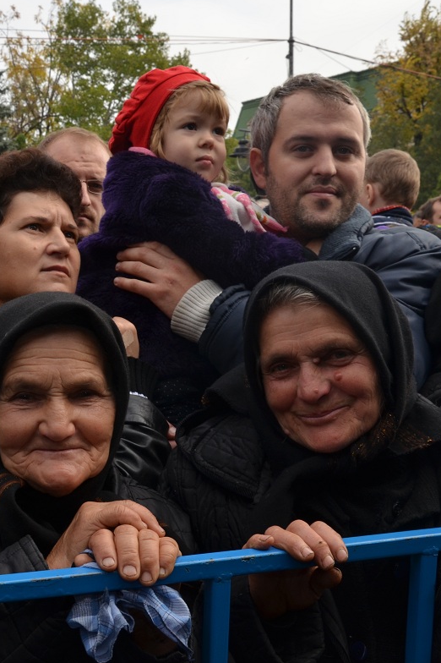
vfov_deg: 36.3
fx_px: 1011
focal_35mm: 55
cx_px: 41
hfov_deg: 23.9
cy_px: 332
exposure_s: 1/200
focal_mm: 24
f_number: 10
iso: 250
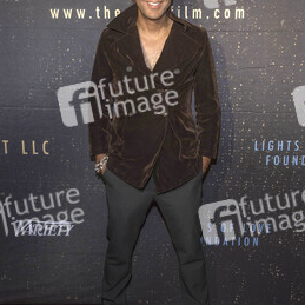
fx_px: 379
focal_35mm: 38
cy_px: 158
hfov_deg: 43.9
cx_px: 152
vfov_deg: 43.9
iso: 800
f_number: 5.6
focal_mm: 29
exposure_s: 1/200
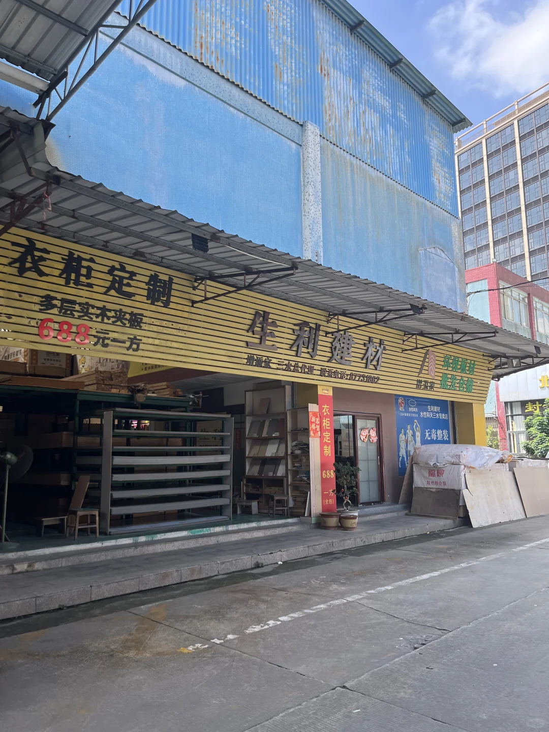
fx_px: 550
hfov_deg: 53.1
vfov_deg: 67.3
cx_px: 274
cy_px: 366
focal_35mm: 26
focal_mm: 5.1
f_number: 1.6
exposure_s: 1/975
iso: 50
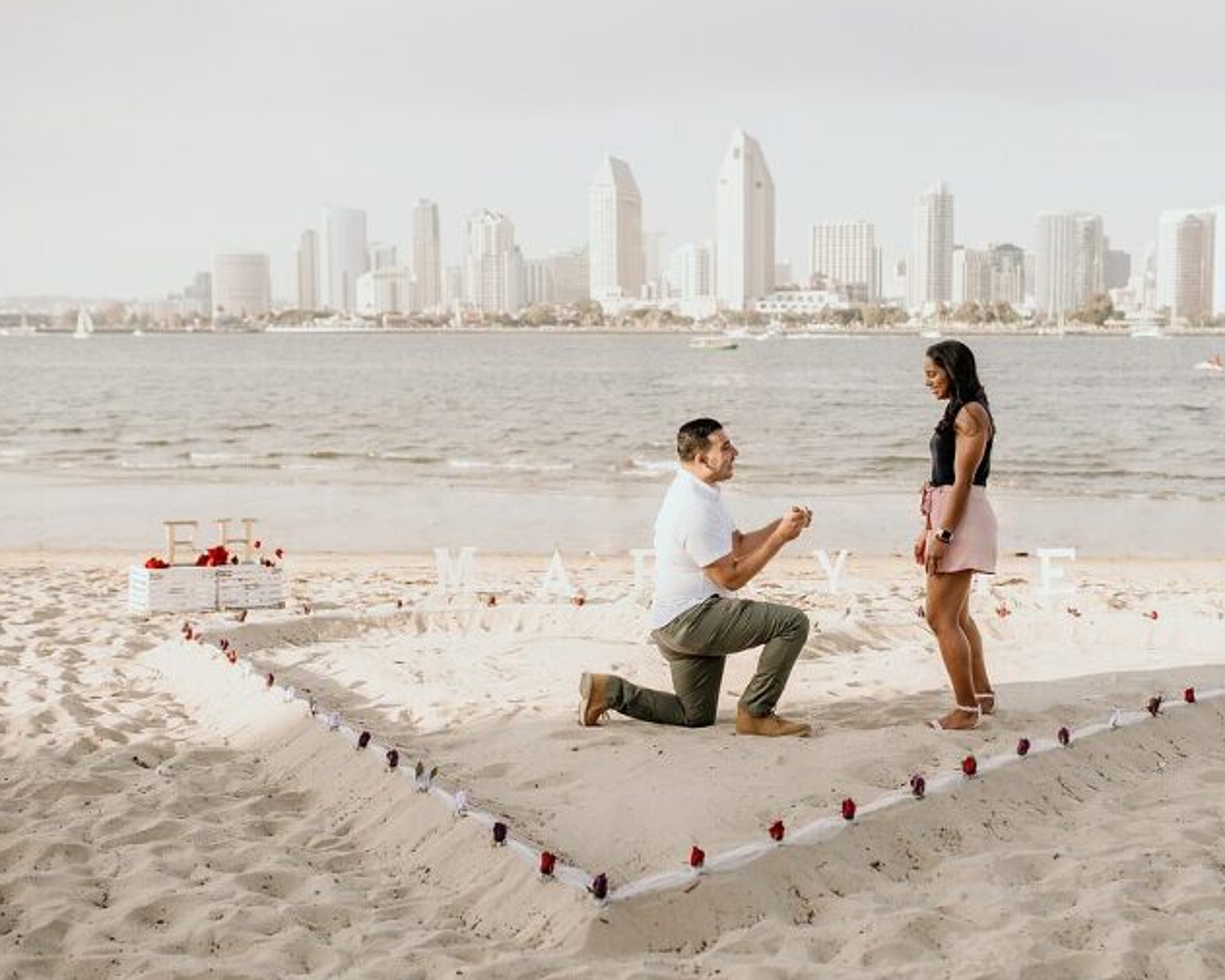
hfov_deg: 45.5
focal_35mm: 40
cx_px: 736
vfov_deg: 37.3
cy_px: 487
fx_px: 1450
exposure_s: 1/2000
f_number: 2.5
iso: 250
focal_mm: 35
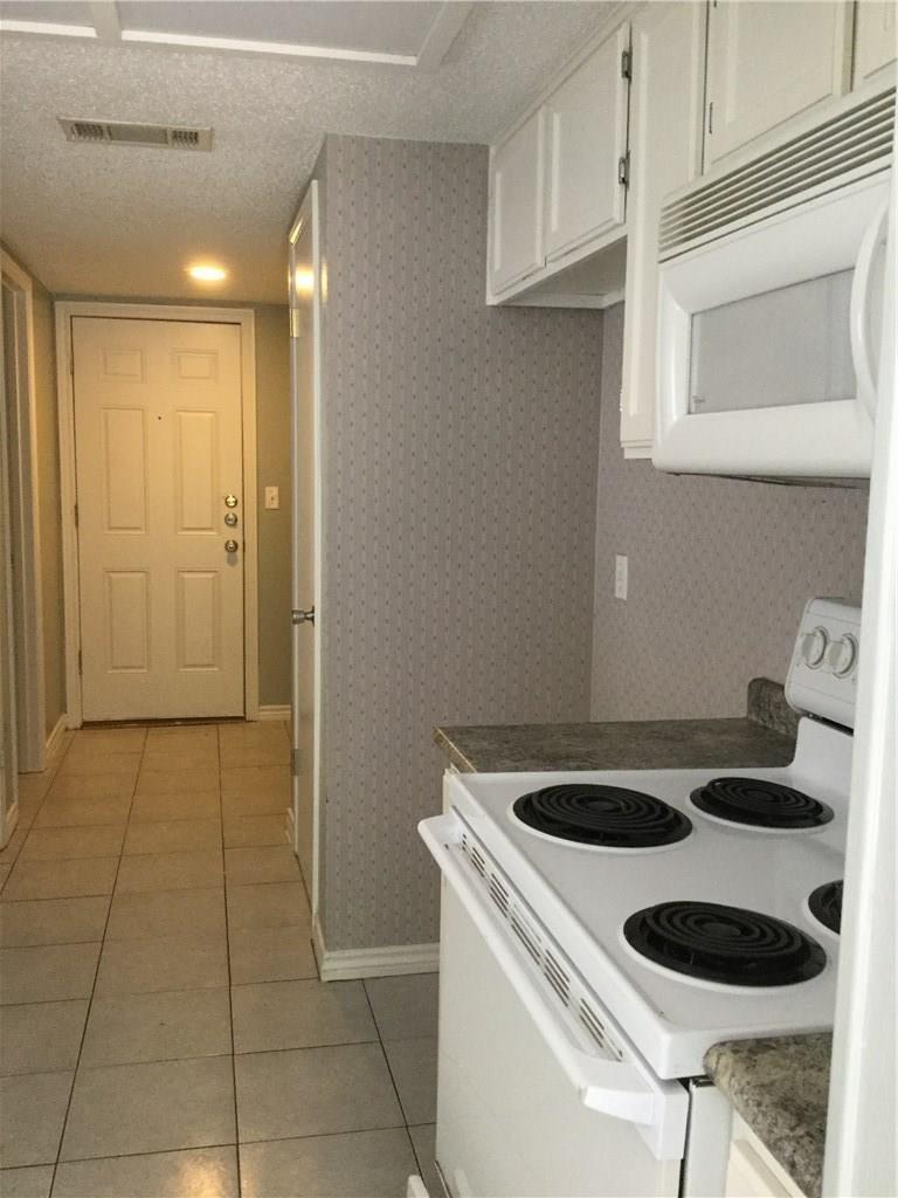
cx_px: 449
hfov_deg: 45.4
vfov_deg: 58.4
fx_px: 1072
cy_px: 599
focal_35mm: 31
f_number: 2.4
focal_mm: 3.3
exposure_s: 1/24
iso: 200
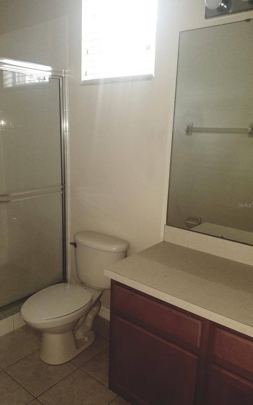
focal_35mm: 28
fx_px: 309
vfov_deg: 66.5
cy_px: 205
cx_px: 108
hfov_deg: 44.4
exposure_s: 1/25
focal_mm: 4.3
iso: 100
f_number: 1.7
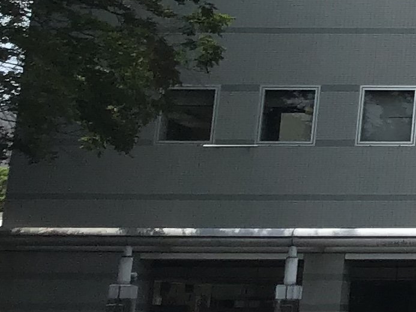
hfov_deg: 12.1
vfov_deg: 9.7
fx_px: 1755
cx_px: 816
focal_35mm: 146
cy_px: -241
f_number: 2.4
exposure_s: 1/1381
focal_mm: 3.3
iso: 25
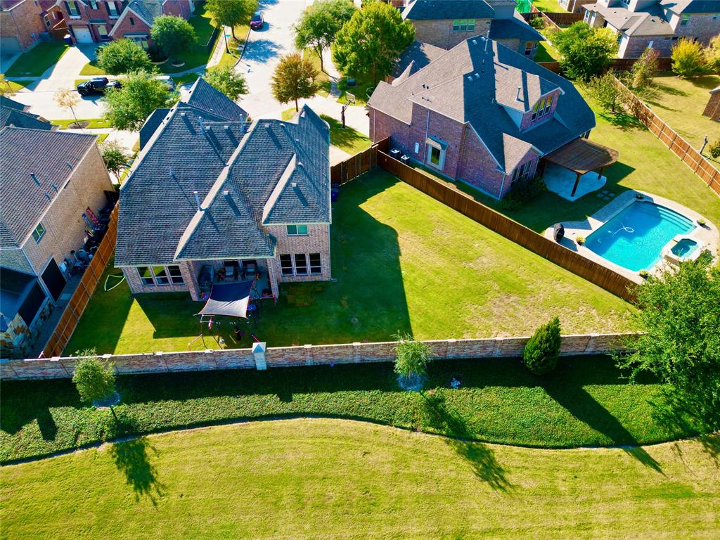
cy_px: 270
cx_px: 360
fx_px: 499
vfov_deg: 56.8
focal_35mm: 24
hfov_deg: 71.6
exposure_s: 1/1000
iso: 150
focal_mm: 6.72
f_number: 1.7
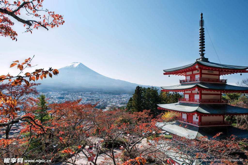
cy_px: 82
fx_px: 165
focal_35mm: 24
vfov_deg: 53.1
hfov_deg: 73.8
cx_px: 124
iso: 200
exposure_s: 1/200
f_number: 11
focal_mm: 24
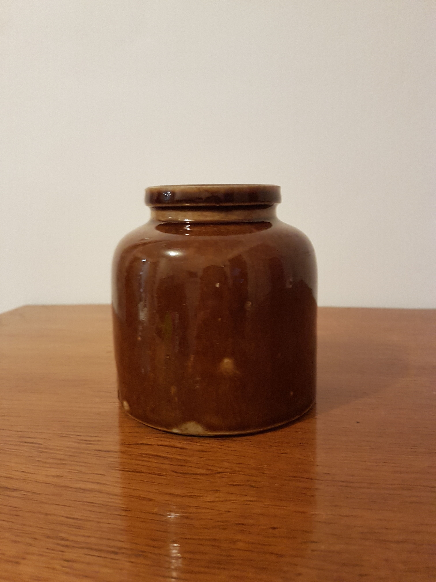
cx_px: 218
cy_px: 291
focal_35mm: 26
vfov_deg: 67.3
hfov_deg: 53.1
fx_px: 437
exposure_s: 1/13
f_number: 1.7
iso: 250
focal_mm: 4.2
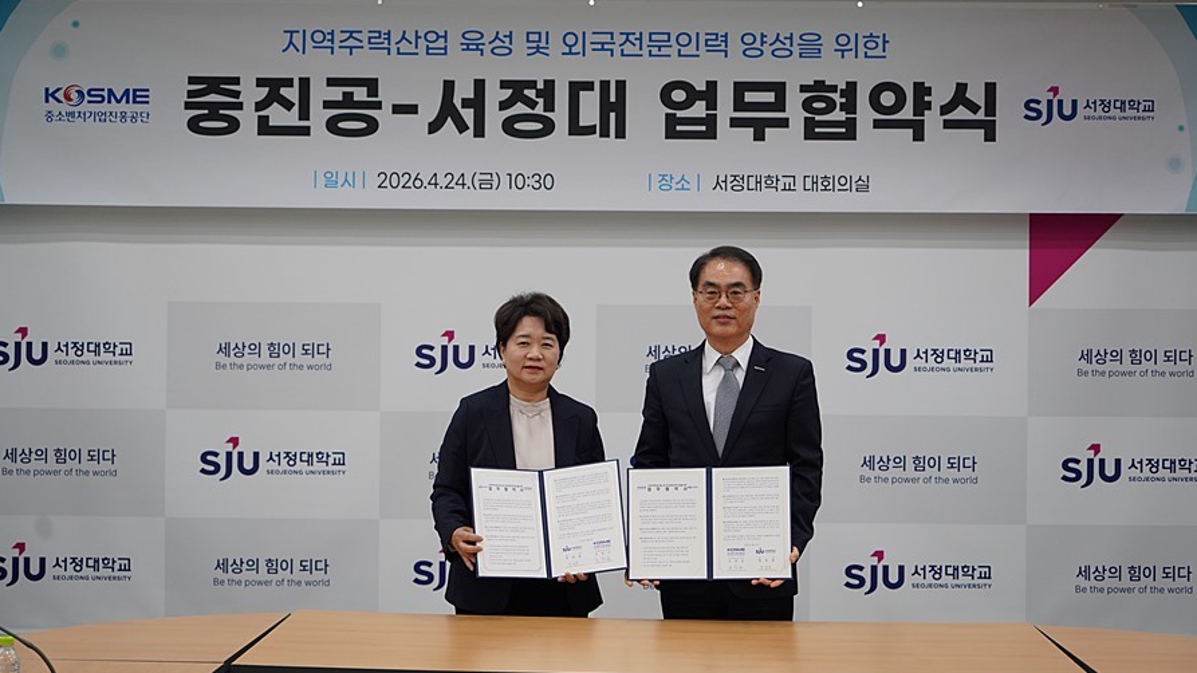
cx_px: 599
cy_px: 314
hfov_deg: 36.6
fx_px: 1809
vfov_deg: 21.1
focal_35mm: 57
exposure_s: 1/320
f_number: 4.5
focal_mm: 54
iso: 1000
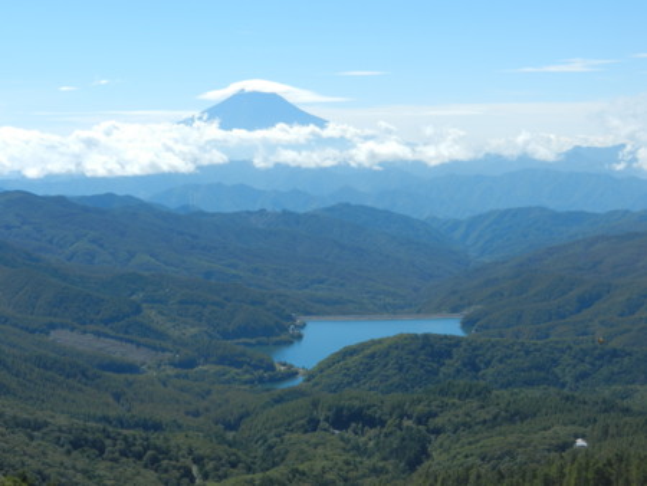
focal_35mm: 60
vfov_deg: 24.4
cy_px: 243
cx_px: 324
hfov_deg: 32.2
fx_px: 1122
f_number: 4.5
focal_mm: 10.9
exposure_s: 1/1250
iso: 160
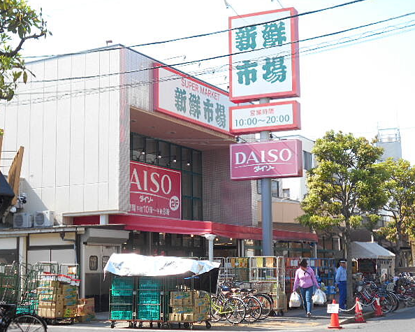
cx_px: 198
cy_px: 166
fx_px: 749
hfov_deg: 31.0
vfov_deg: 25.0
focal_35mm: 61
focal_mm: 10
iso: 110
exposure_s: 1/250
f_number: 4.9
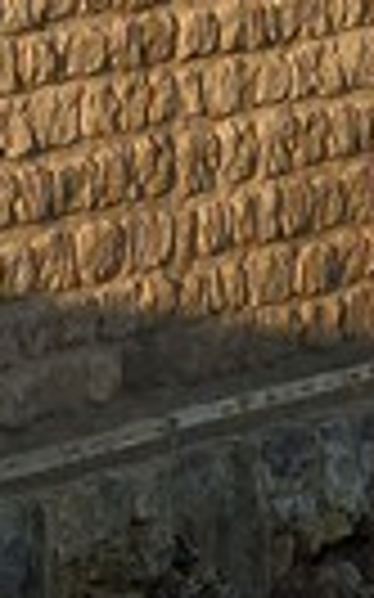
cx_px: 3226
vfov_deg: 2.5
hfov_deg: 1.5
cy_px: -346
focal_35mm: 855
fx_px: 13959
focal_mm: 70
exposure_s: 1/200
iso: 200
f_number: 9
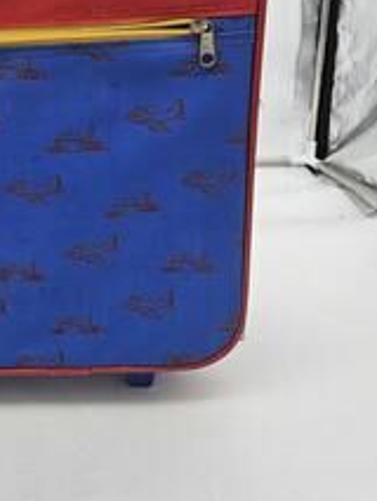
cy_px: 94
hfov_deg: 33.6
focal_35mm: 41
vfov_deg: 43.4
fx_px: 595
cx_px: 52
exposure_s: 1/207
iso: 80
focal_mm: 5.4
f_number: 1.8
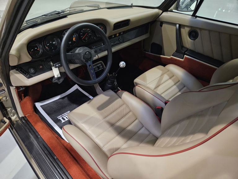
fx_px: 158
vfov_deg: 58.9
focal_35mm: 23
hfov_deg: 73.9
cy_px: 90
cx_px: 119
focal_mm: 5.4
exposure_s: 1/30
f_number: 1.8
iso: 640
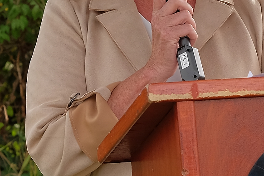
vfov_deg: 4.0
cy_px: 6
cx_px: 135
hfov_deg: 6.0
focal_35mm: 342
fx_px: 2508
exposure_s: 1/340
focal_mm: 55
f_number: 5.6
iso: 400
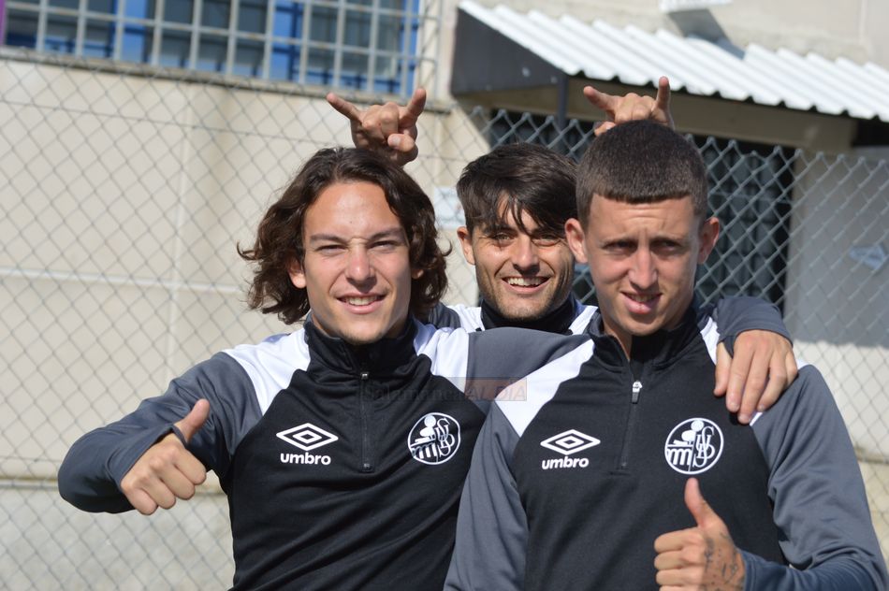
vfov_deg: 12.2
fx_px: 2776
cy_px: 296
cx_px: 444
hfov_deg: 18.2
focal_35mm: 112
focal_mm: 75
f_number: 6.3
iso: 100
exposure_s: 1/640
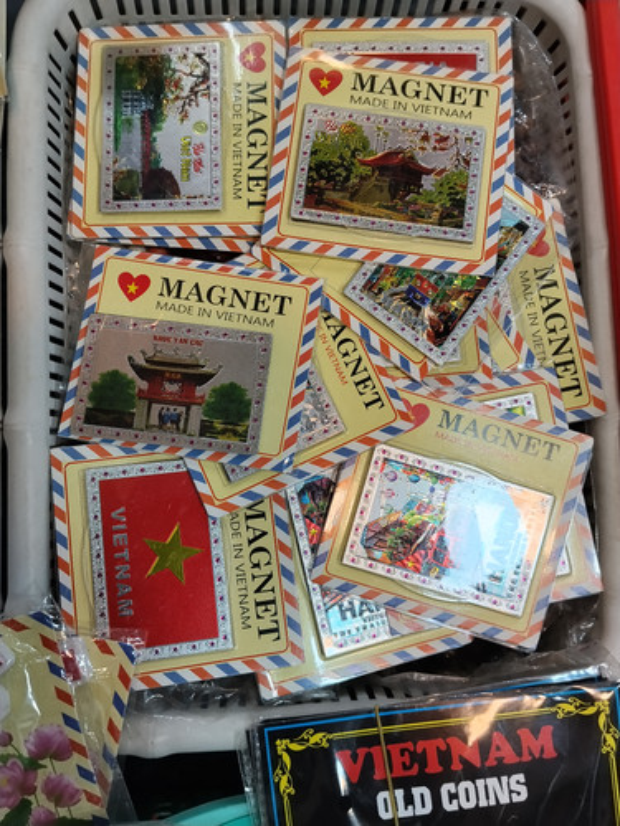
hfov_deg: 48.2
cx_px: 310
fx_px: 693
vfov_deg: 61.7
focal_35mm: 29
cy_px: 413
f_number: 1.8
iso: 50
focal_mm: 4.22
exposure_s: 1/100
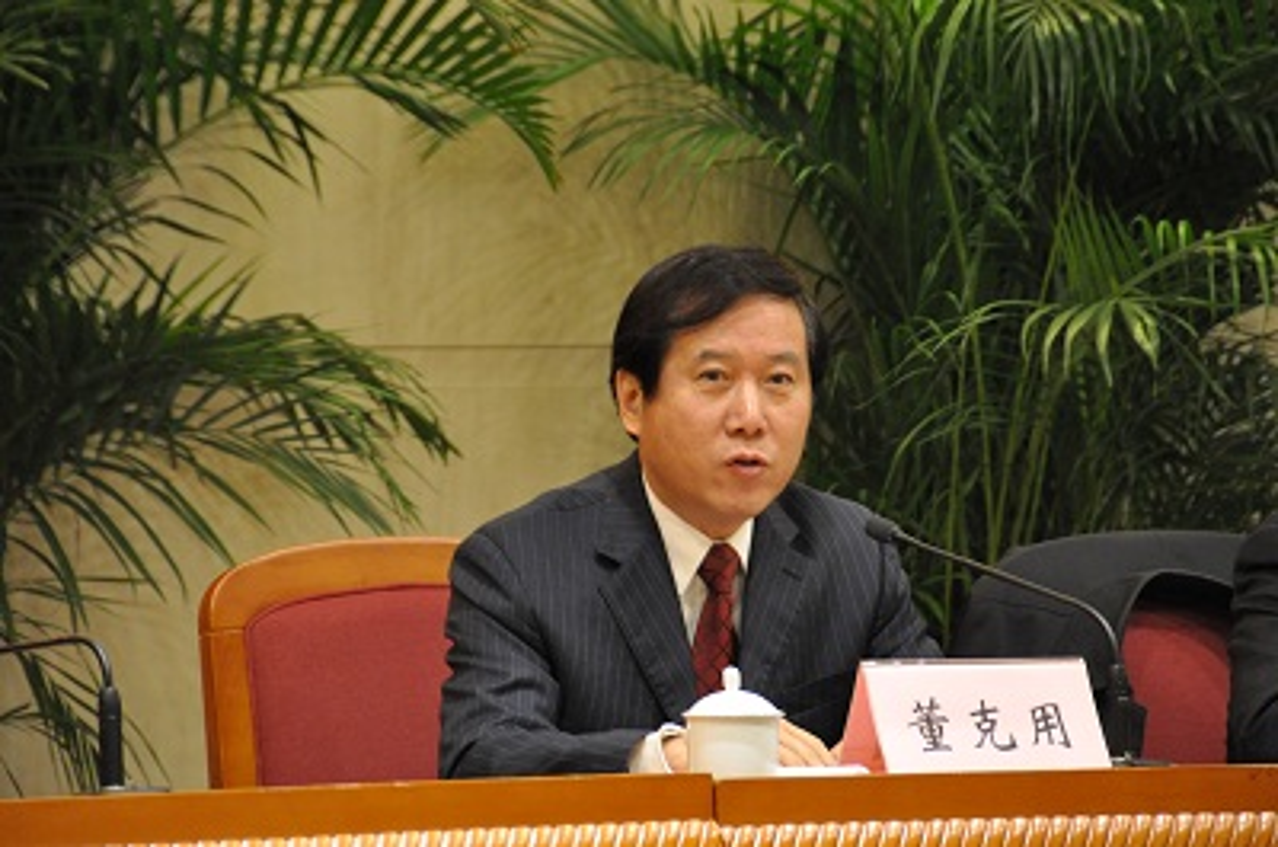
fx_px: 10629
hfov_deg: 6.9
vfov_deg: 4.6
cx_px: 639
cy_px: 424
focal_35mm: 300
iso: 1600
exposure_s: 1/30
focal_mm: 200
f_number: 5.6
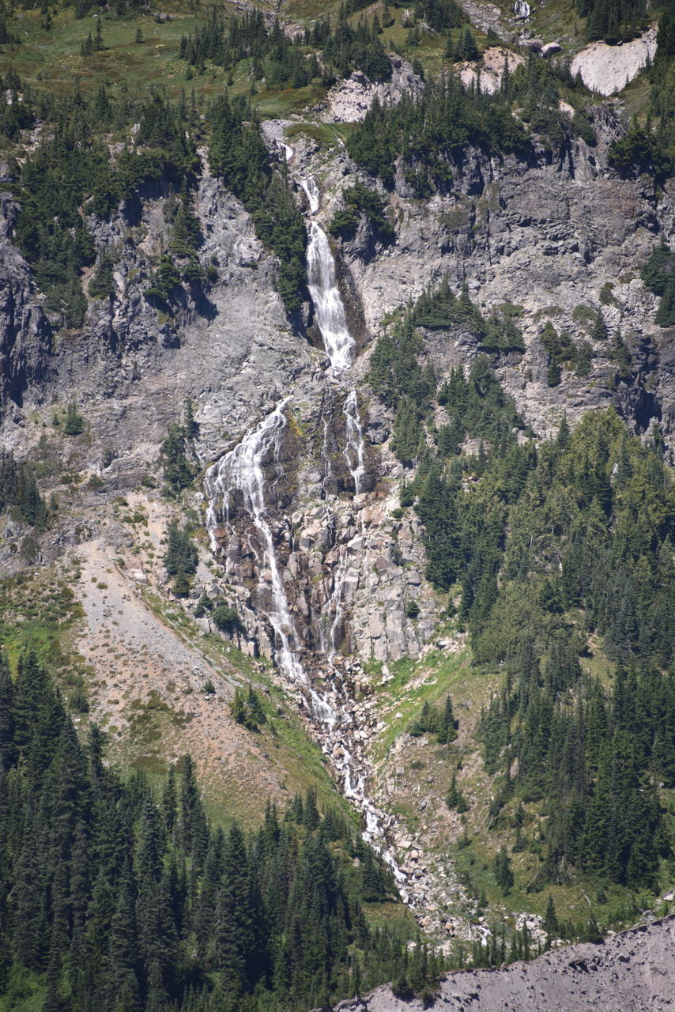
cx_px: 338
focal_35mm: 300
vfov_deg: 6.9
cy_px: 506
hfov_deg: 4.6
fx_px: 8432
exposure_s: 1/640
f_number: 5.6
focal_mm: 300
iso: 200
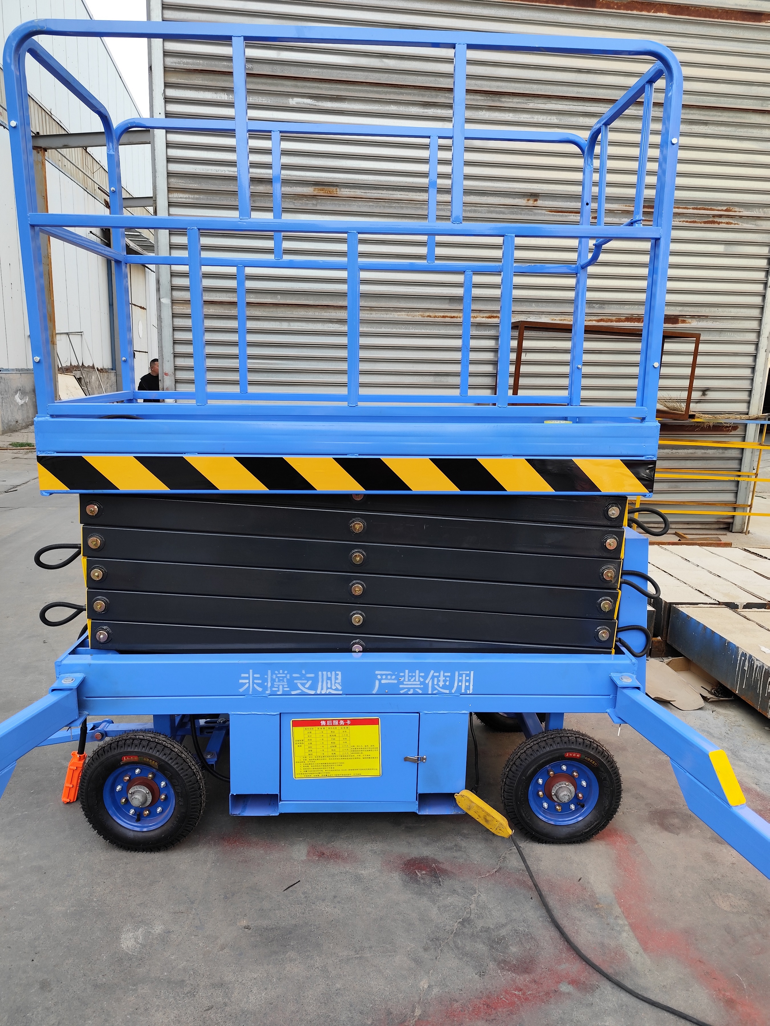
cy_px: 513
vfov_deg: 73.9
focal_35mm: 23
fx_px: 682
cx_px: 385
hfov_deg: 58.9
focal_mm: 6.14
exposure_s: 1/110
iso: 50
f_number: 1.65
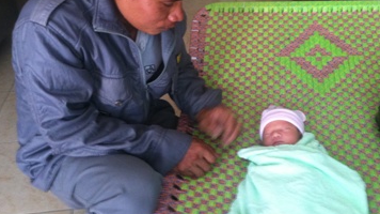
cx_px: 211
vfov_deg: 24.7
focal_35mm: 48
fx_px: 484
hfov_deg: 42.8
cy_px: 63
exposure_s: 1/15
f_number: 2.8
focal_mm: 3.85
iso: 160
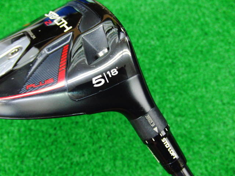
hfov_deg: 50.1
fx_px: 251
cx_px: 118
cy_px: 88
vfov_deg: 38.7
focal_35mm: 37
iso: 400
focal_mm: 6.42
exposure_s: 1/20
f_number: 3.6
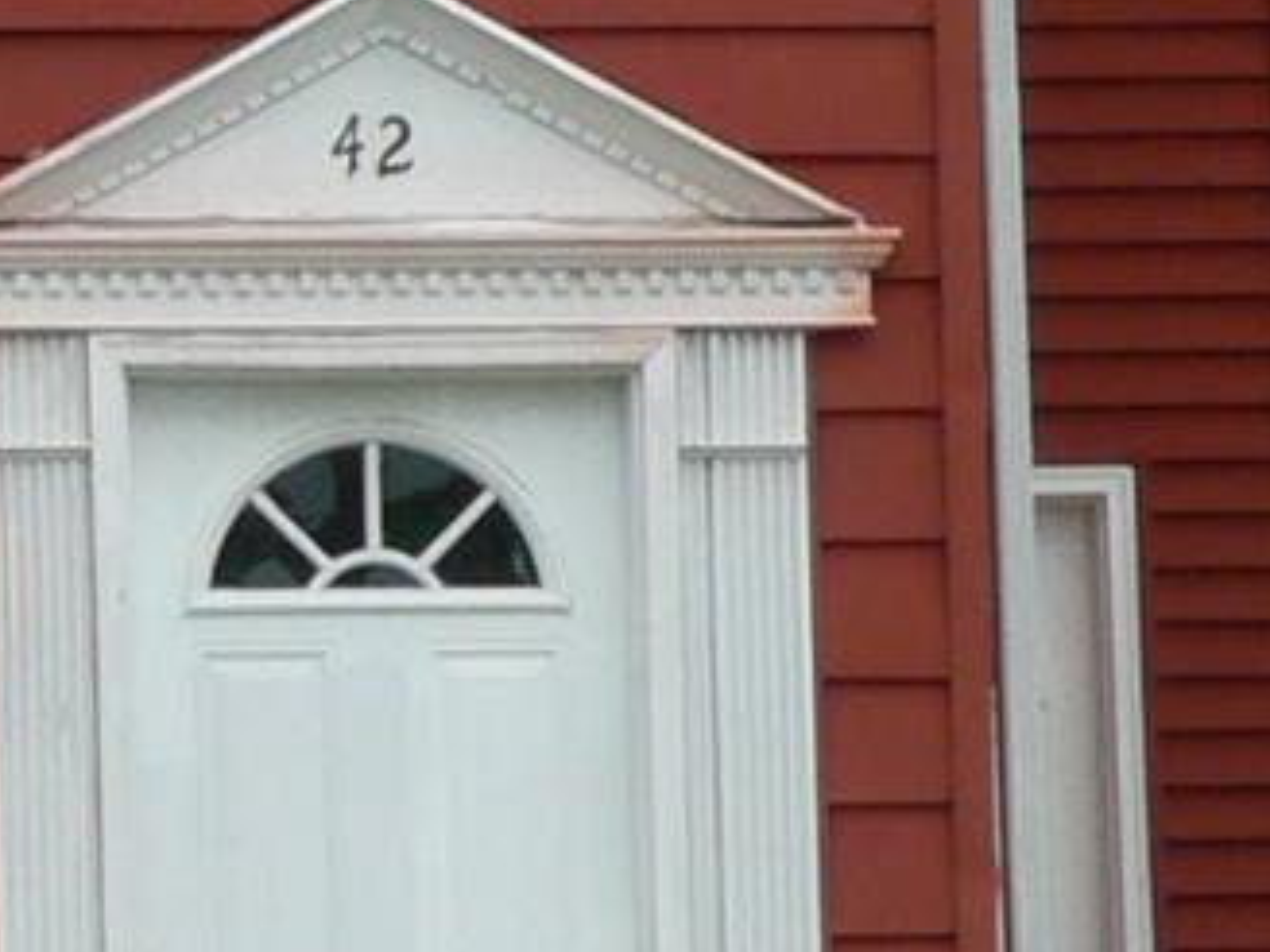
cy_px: -372
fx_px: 15556
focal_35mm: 424
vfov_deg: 3.5
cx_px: -1568
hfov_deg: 4.6
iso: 80
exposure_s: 1/250
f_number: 4
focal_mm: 12.5
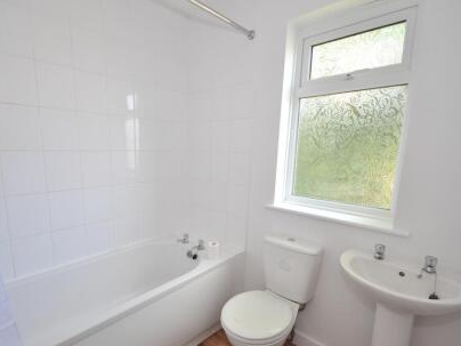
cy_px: 180
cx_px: 215
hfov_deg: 90.9
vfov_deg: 74.7
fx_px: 226
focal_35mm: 17
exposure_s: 1/80
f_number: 4.5
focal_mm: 10
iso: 400
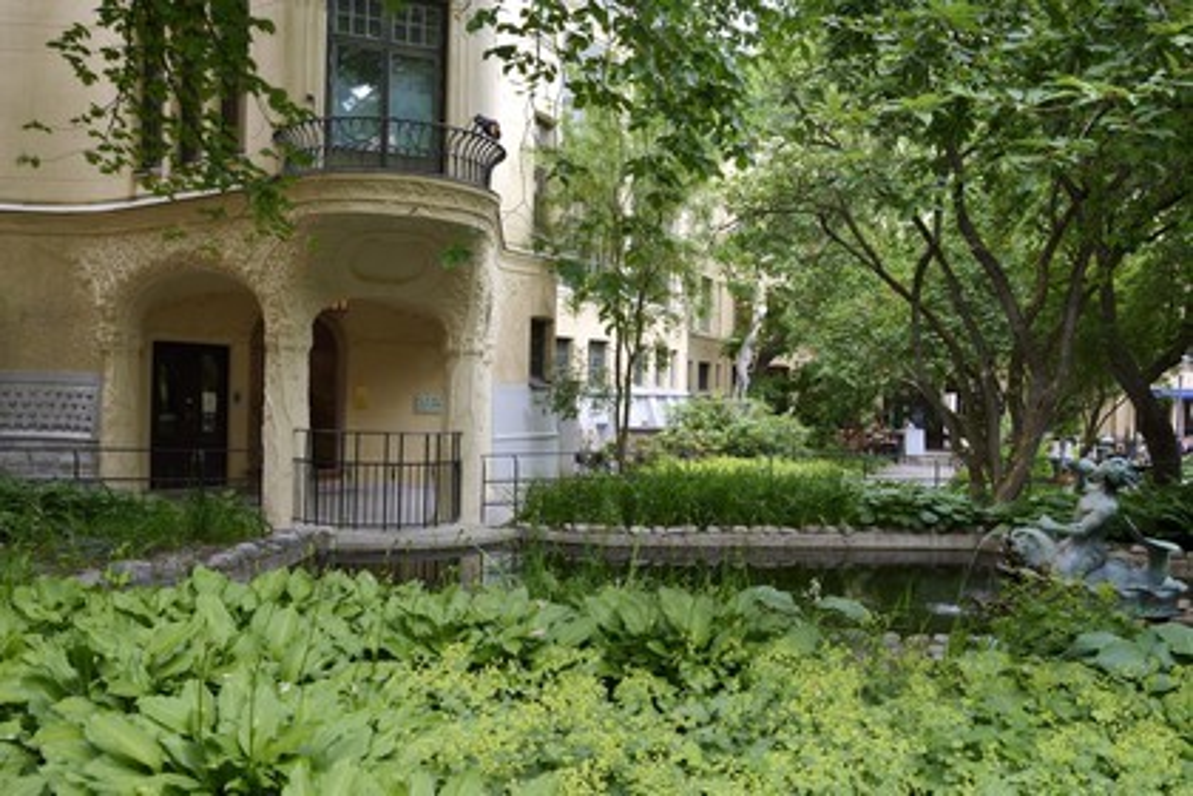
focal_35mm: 31
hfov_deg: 60.3
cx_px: 596
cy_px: 398
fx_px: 1027
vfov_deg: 42.3
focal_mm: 31
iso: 400
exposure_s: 1/100
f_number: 9
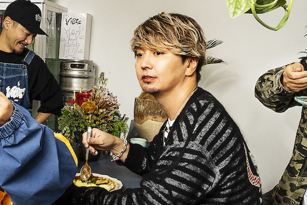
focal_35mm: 50
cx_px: 59
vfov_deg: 26.7
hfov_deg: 38.0
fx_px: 427
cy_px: 150
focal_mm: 16
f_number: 14
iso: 800
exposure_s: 1/160
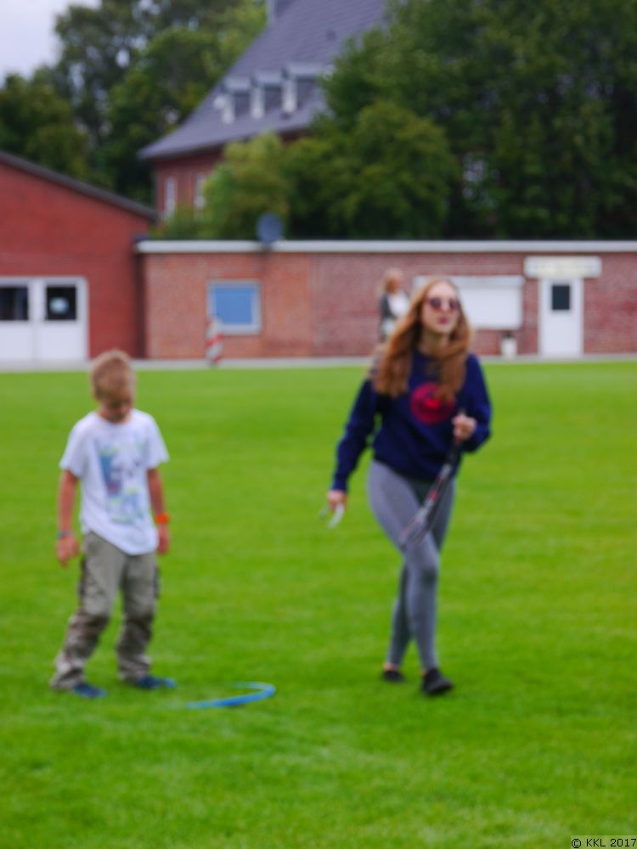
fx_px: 2993
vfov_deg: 16.1
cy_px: 424
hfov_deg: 12.1
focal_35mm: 122
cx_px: 318
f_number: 5.2
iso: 160
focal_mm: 61
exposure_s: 1/160
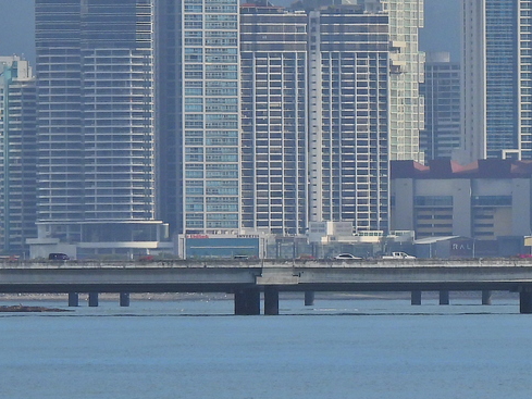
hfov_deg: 2.0
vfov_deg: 1.5
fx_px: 15296
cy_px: -17
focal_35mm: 995
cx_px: 516
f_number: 5
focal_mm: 67.8
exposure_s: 1/1250
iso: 100
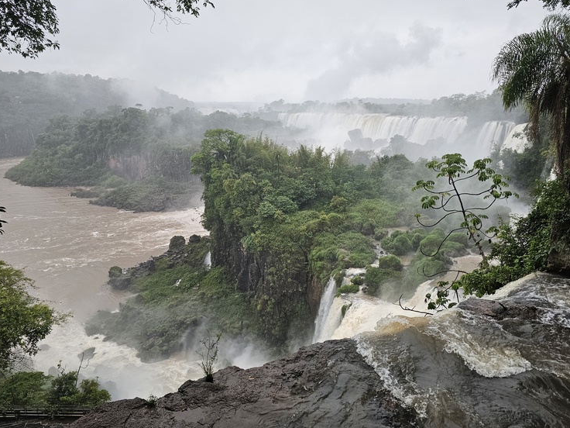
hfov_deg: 69.3
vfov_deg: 54.9
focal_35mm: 25
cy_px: 215
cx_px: 300
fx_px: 412
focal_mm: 6.3
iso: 160
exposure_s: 1/180
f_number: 1.7
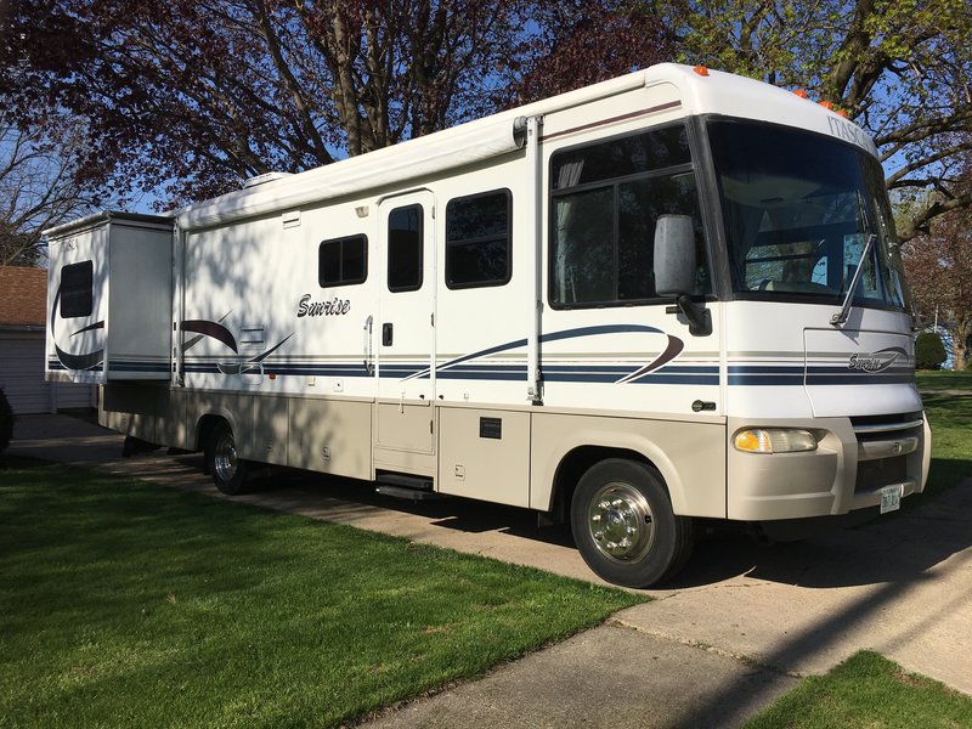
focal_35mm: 29
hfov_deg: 61.7
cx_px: 486
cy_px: 364
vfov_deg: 48.2
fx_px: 814
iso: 25
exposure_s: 1/3497
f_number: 2.2
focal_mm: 4.15
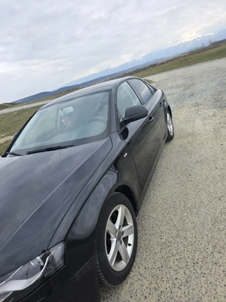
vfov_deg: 73.9
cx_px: 113
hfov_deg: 58.9
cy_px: 151
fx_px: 200
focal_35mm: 23
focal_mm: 6.3
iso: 50
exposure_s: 1/370
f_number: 1.7
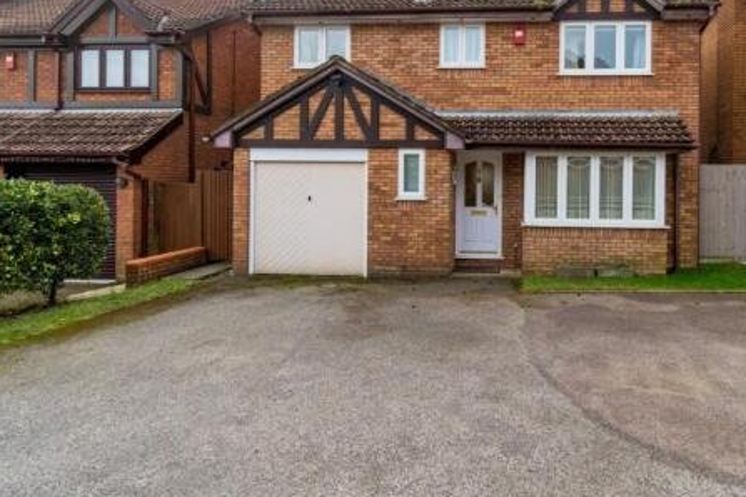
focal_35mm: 22
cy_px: 184
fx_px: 456
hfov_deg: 76.8
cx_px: 478
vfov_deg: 56.5
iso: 400
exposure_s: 1/400
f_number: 7.1
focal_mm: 10
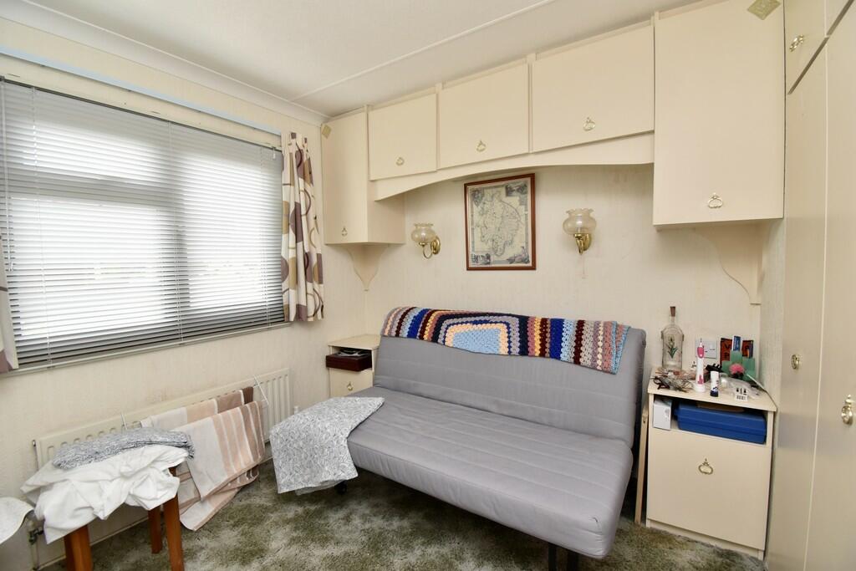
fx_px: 357
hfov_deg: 100.4
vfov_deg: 77.3
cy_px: 286
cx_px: 428
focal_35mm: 15
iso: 800
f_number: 7.1
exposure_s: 1/60
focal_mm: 10
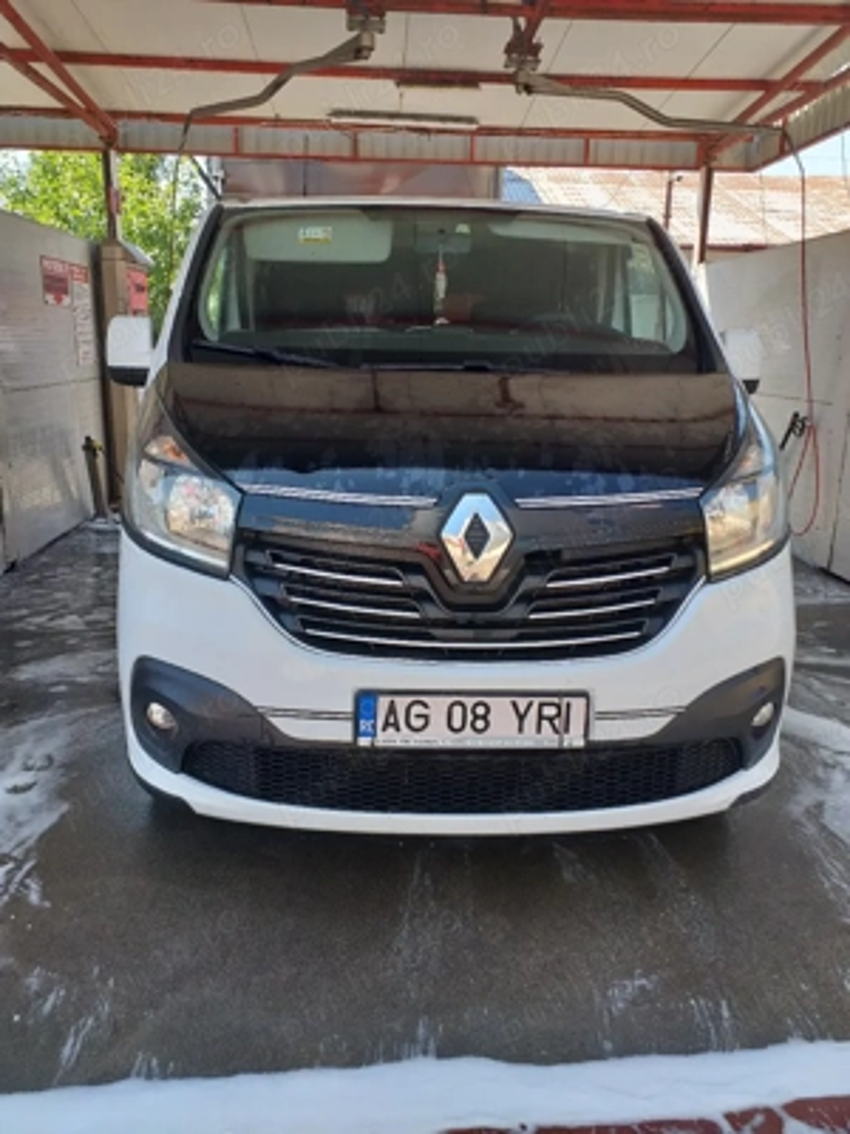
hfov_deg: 53.1
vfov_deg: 67.3
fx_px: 851
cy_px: 567
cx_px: 425
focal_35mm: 26
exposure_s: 1/270
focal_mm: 3.6
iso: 40
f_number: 1.9
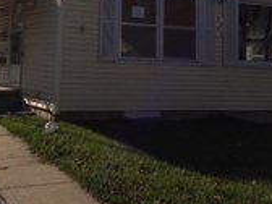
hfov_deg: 28.3
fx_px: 534
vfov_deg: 21.1
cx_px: 81
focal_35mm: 68
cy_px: 18
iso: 50
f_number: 2.4
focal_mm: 4.13
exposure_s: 1/2088
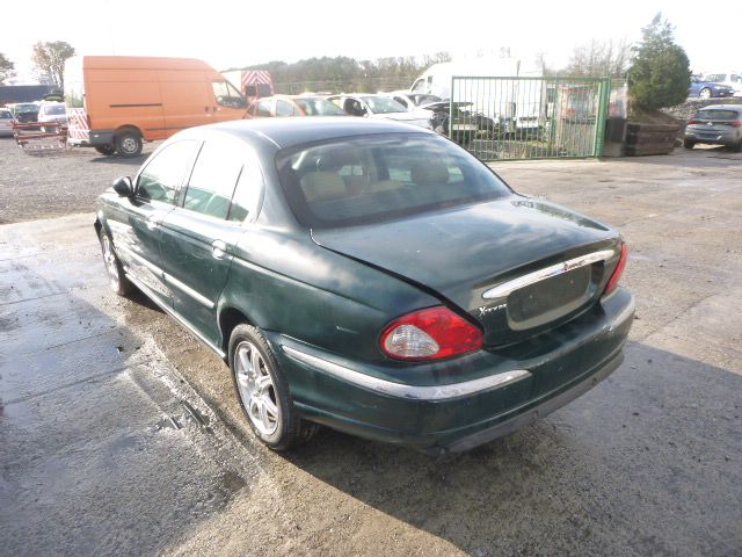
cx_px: 371
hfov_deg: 69.4
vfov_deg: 54.9
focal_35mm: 25
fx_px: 536
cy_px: 278
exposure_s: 1/160
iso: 160
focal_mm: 4.5
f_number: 3.9
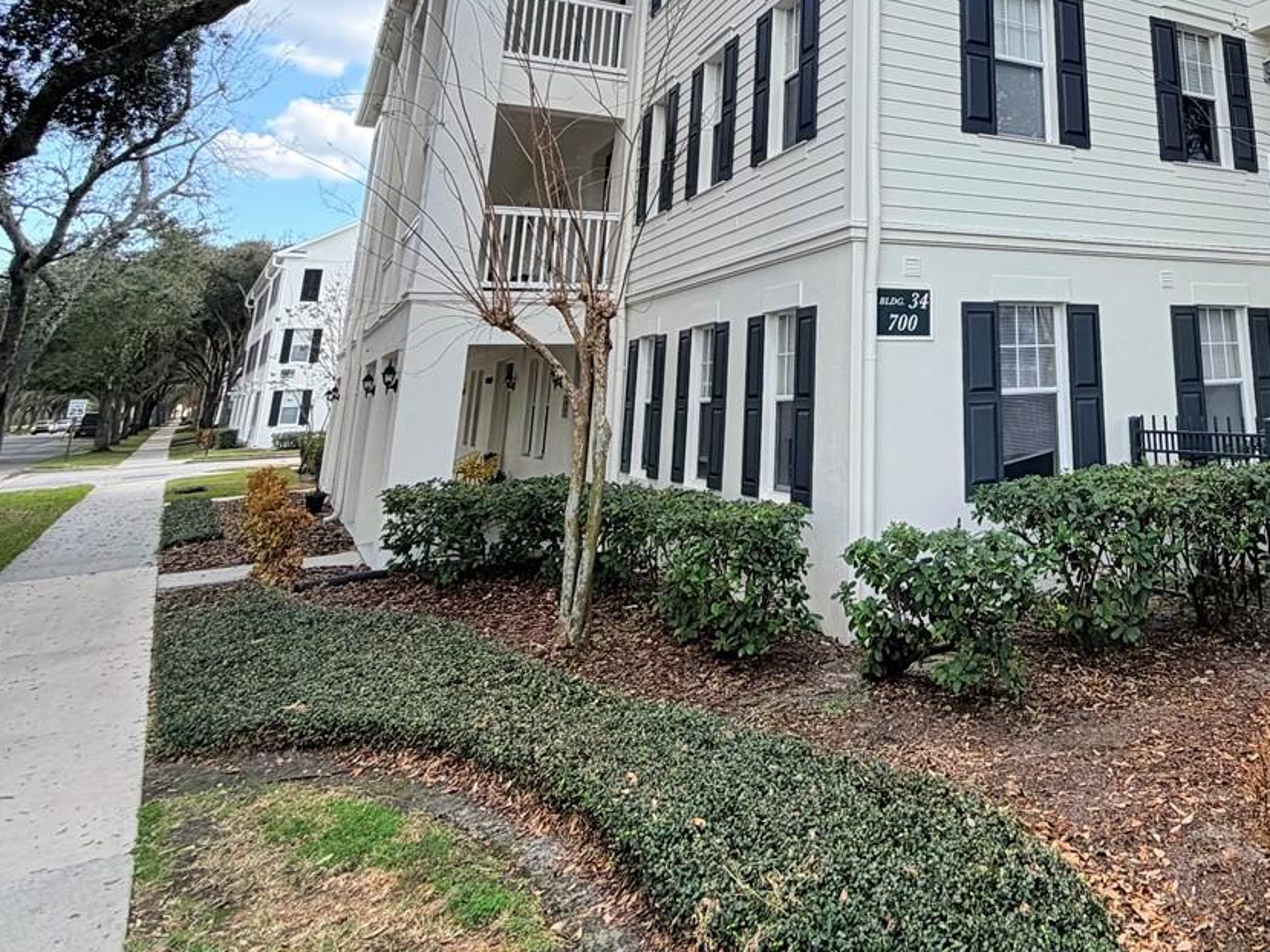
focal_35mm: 27
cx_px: 1030
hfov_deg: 59.8
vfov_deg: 46.3
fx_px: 990
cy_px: 95
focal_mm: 2.22
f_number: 2.2
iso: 40
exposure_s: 1/658
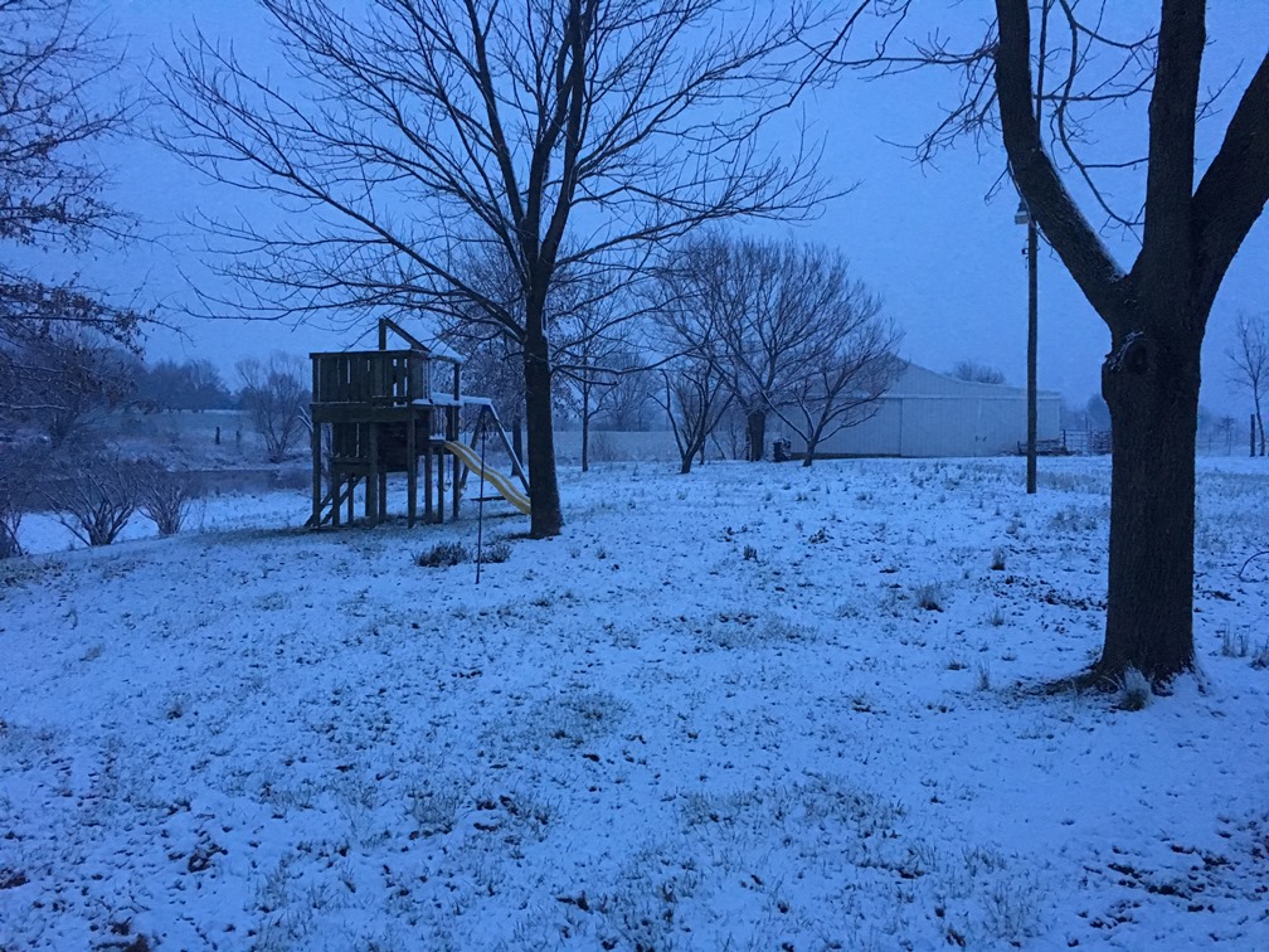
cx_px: 634
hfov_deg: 61.7
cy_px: 476
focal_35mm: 29
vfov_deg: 48.2
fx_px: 1063
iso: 320
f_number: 2.2
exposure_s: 1/15
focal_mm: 4.15
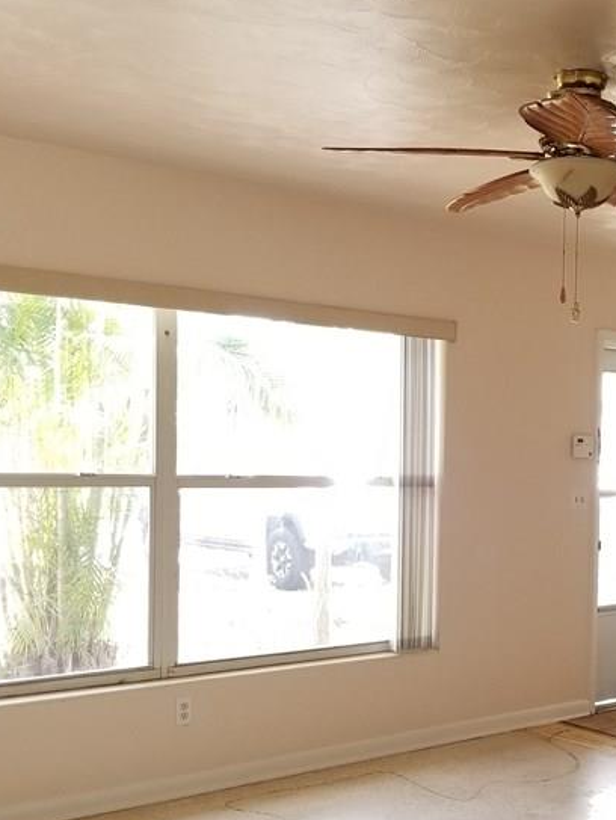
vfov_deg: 38.6
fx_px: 1161
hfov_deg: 28.5
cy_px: 521
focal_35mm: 49
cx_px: 563
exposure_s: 1/60
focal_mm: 4.25
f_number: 1.7
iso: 80
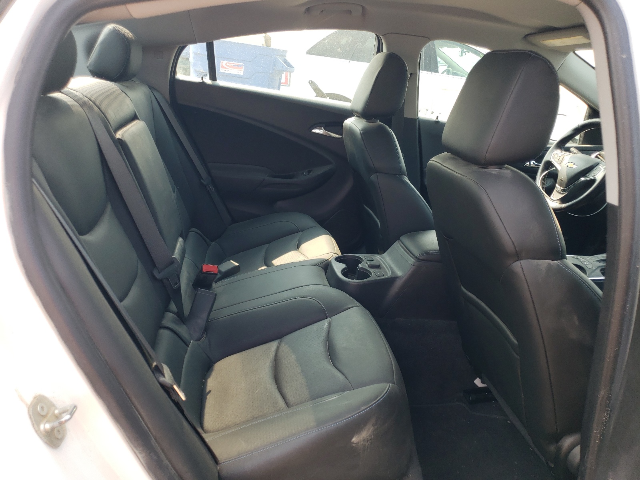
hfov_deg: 67.3
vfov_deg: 53.1
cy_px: 240
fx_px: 481
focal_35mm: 26
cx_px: 320
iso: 50
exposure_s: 1/303
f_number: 1.5
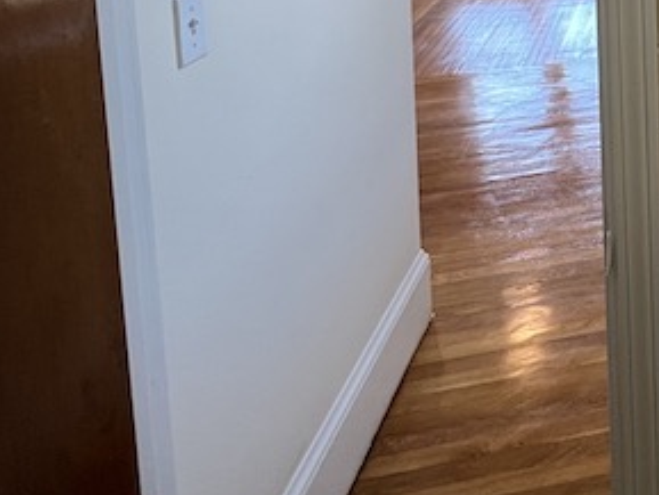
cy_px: -146
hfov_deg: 38.5
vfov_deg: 31.0
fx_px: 686
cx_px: 784
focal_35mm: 36
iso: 160
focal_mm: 1.57
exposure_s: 1/120
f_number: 1.8
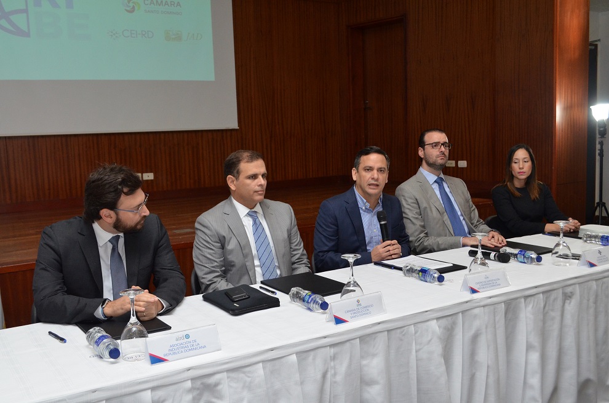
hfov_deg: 53.2
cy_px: 202
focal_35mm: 36
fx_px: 608
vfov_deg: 36.7
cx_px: 304
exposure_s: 1/60
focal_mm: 24
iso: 1600
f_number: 5.6
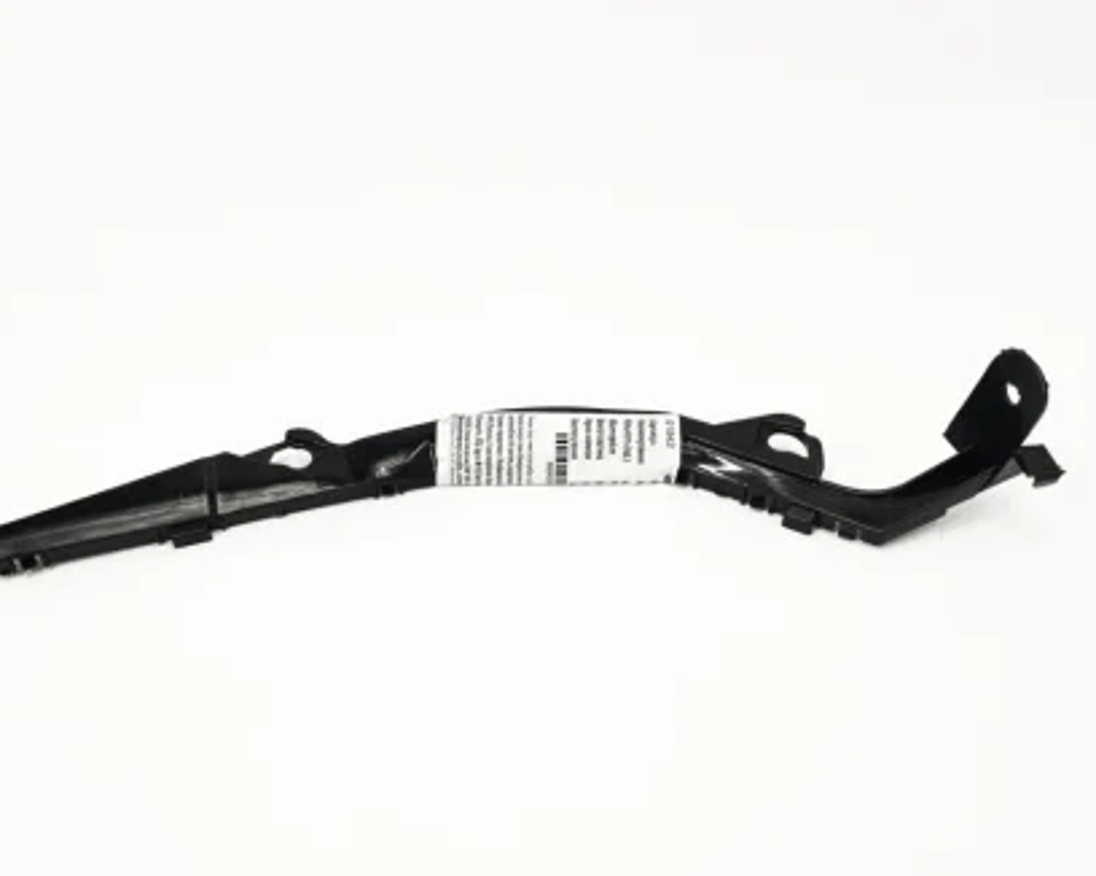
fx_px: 1297
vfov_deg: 37.3
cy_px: 435
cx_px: 516
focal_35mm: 40
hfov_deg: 45.8
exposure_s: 1/152
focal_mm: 4.75
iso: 112
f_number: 1.75
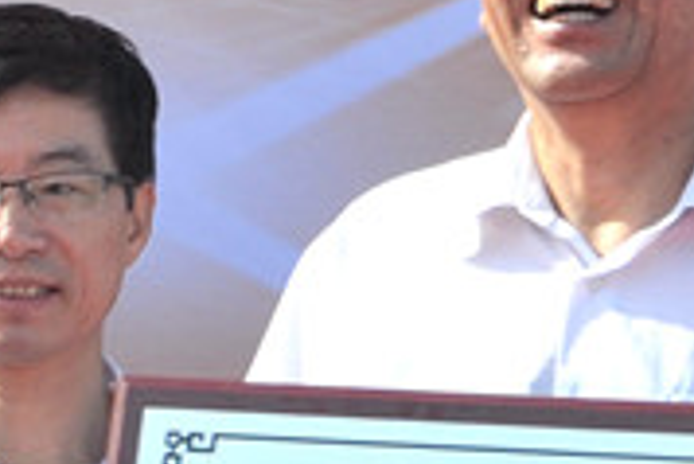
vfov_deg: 2.2
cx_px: 655
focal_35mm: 623
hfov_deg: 3.3
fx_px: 12023
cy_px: 458
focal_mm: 95
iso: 200
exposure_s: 1/250
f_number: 10
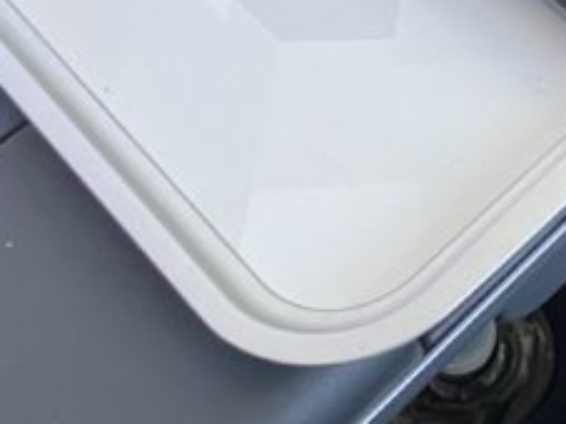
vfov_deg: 15.4
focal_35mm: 86
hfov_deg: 20.2
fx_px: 1405
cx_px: 798
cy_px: -268
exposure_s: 1/46
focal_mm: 4.25
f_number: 1.8
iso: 500
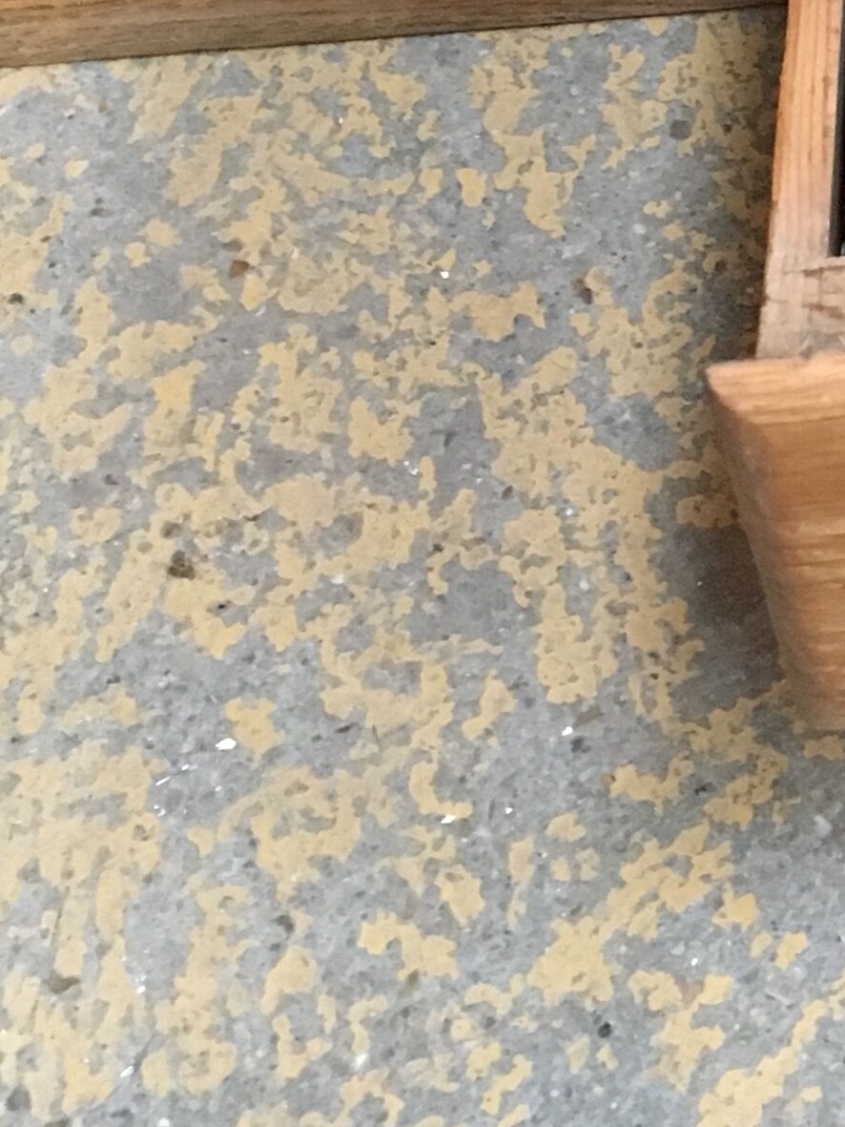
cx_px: 1236
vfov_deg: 19.0
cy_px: -133
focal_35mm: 99
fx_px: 3222
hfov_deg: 14.1
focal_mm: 4.15
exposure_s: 1/25
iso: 200
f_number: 2.2
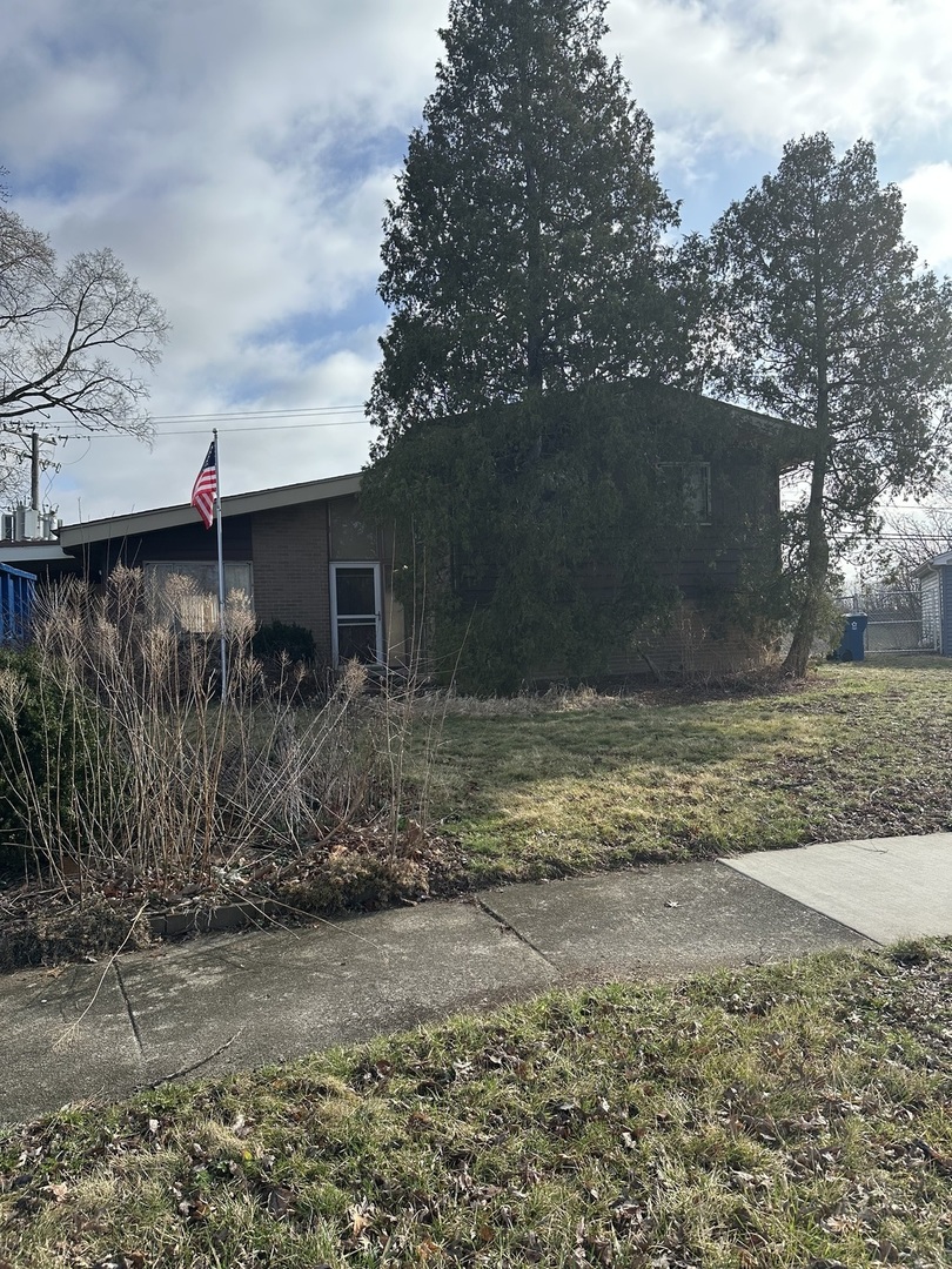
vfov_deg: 71.6
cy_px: 634
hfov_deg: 56.8
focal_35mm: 24
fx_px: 880
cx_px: 476
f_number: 1.78
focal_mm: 6.86
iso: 80
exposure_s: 1/3597
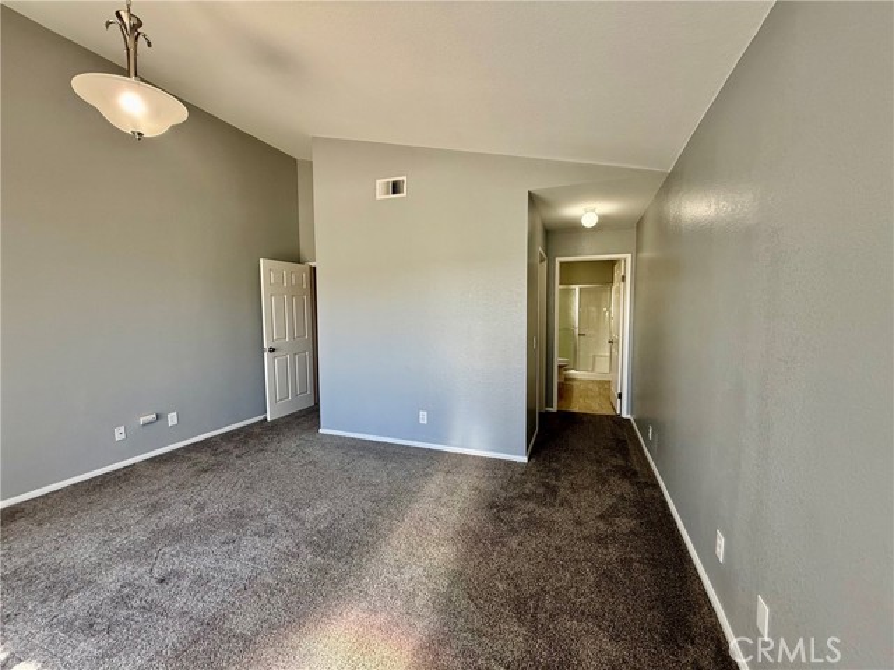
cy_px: 335
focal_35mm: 14
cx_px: 447
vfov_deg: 85.7
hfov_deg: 102.1
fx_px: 362
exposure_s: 1/120
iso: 100
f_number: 2.2
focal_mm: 2.22
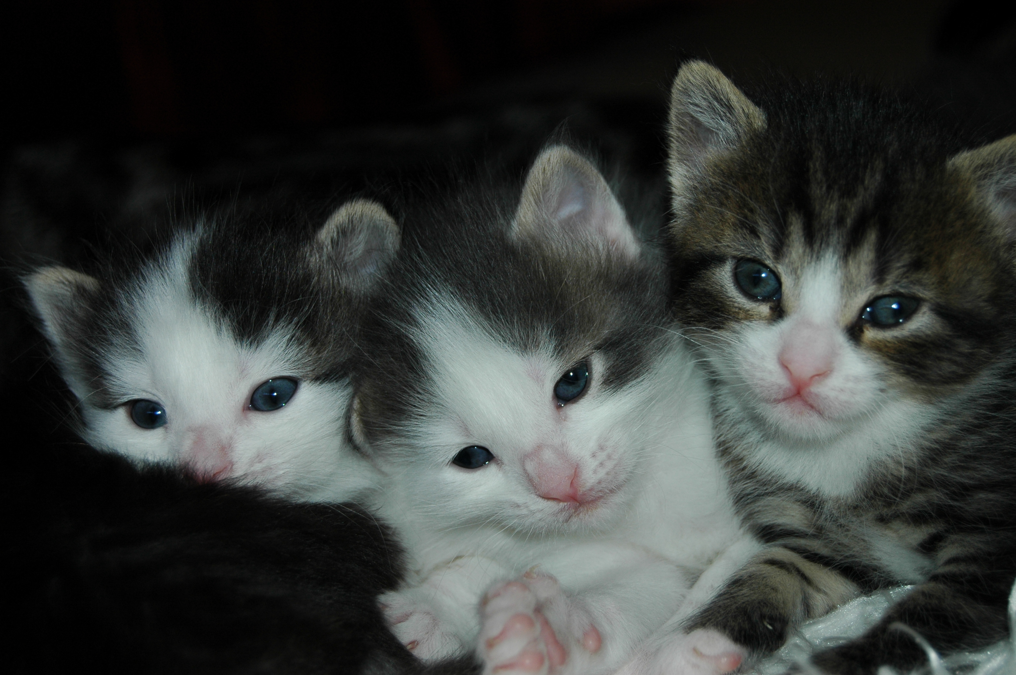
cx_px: 508
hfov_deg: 29.3
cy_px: 338
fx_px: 1946
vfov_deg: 19.7
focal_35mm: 69
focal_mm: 46
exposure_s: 1/125
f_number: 6.3
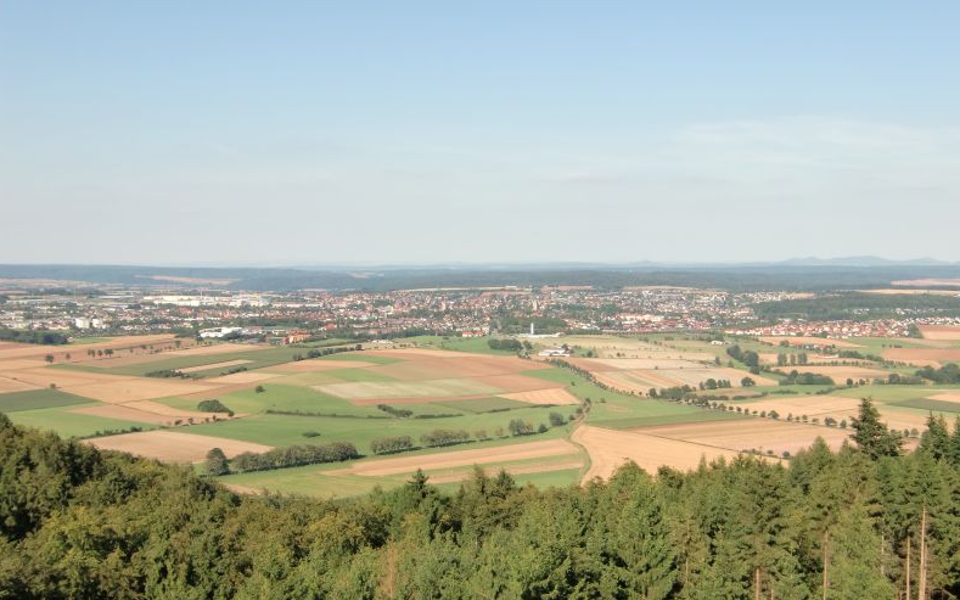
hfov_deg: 46.2
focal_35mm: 43
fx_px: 1125
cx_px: 482
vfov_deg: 29.8
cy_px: 324
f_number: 3.8
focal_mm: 7.1
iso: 64
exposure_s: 1/640
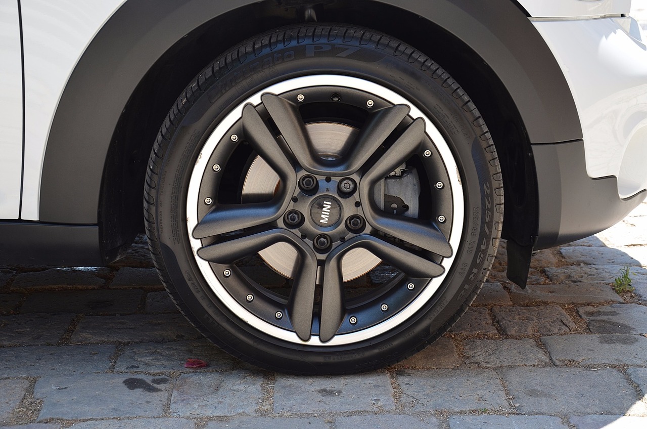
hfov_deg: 29.9
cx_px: 324
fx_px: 1211
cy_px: 214
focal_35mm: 68
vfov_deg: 20.1
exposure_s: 1/160
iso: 200
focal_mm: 45
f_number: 6.3
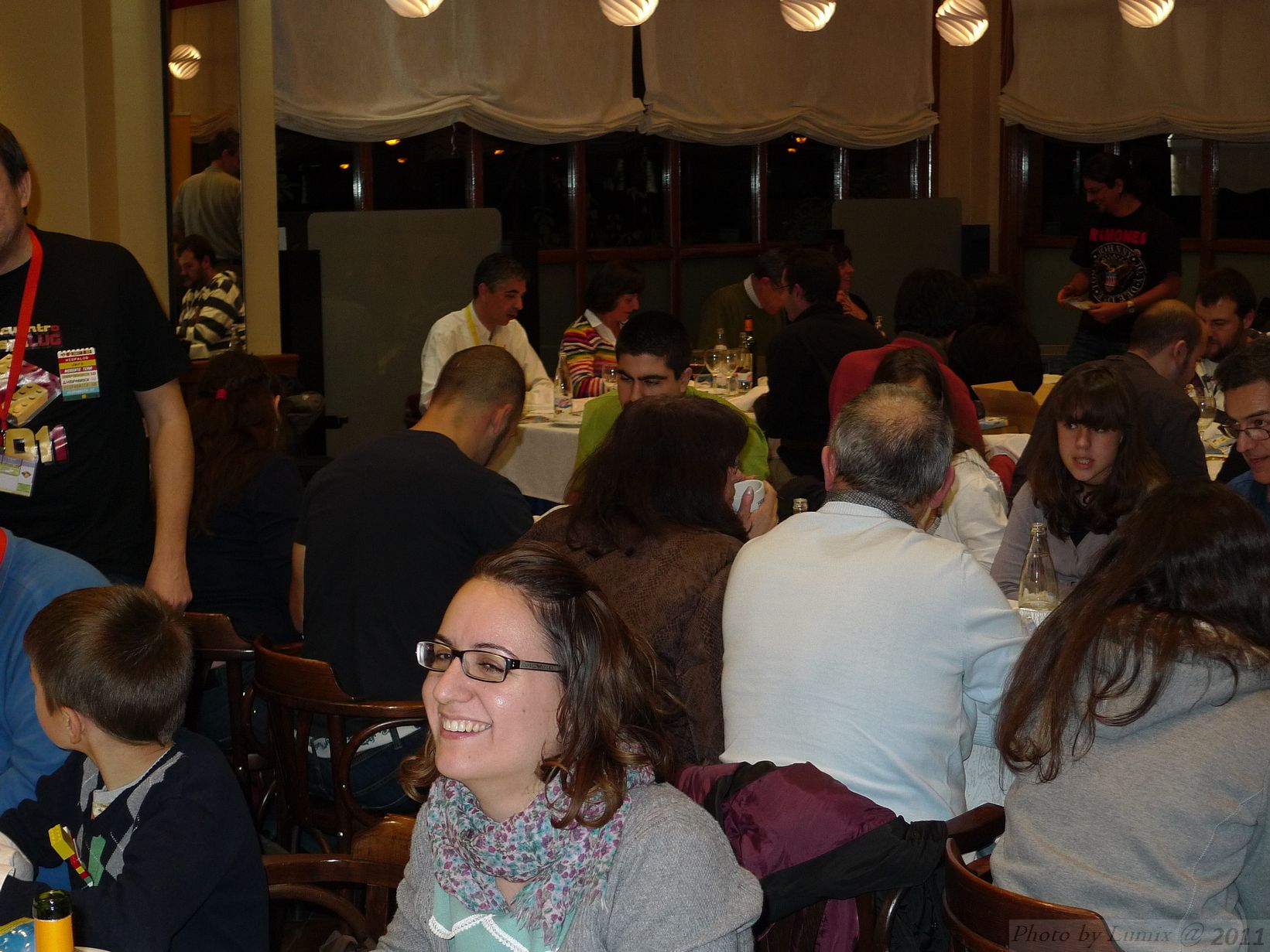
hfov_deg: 33.8
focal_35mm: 57
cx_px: 635
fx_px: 2091
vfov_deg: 25.7
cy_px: 476
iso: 200
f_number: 2.8
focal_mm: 12.1
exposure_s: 1/60
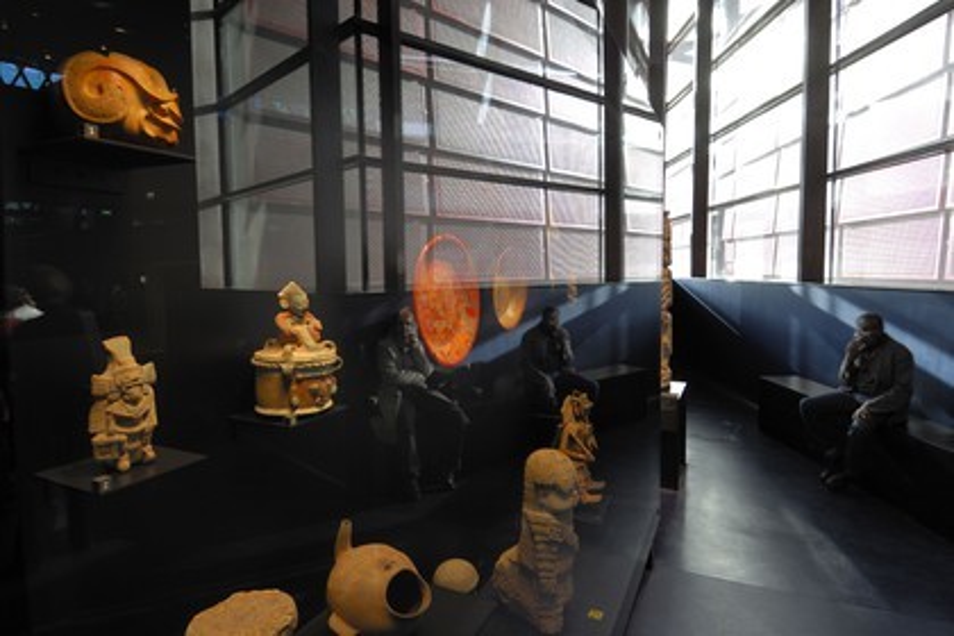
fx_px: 477
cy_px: 318
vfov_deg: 67.4
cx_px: 477
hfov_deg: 90.0
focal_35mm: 18
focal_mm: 12
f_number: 5.6
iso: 100
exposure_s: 1/2.5
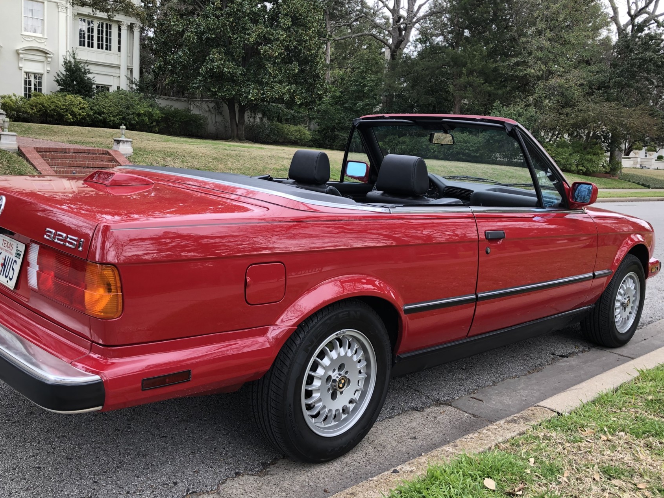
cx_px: 308
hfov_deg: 53.9
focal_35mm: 34
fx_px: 652
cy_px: 235
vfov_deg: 41.8
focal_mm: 4
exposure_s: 1/124
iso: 20
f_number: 1.8
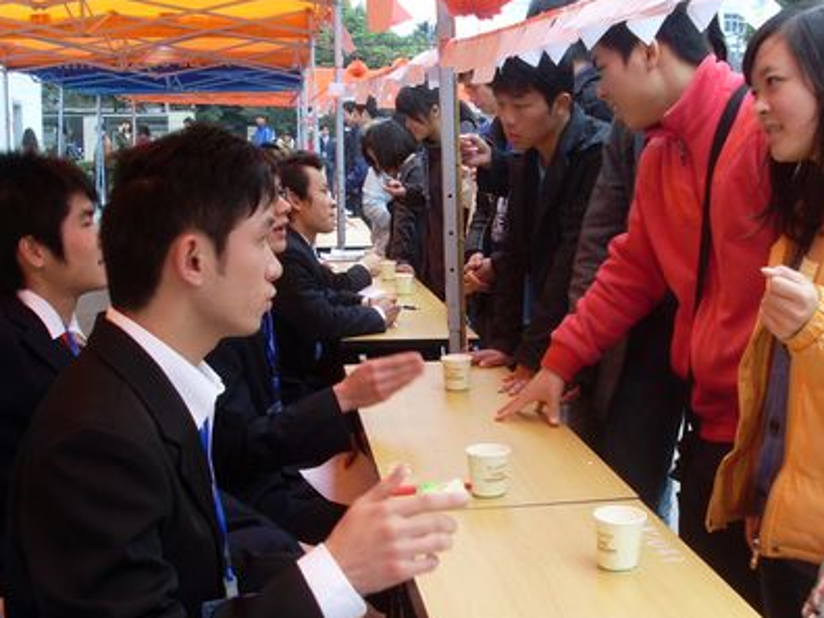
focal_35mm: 48
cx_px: 501
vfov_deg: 30.2
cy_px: 357
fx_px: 1143
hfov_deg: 39.5
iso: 80
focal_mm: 6.3
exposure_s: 1/60
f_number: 7.7
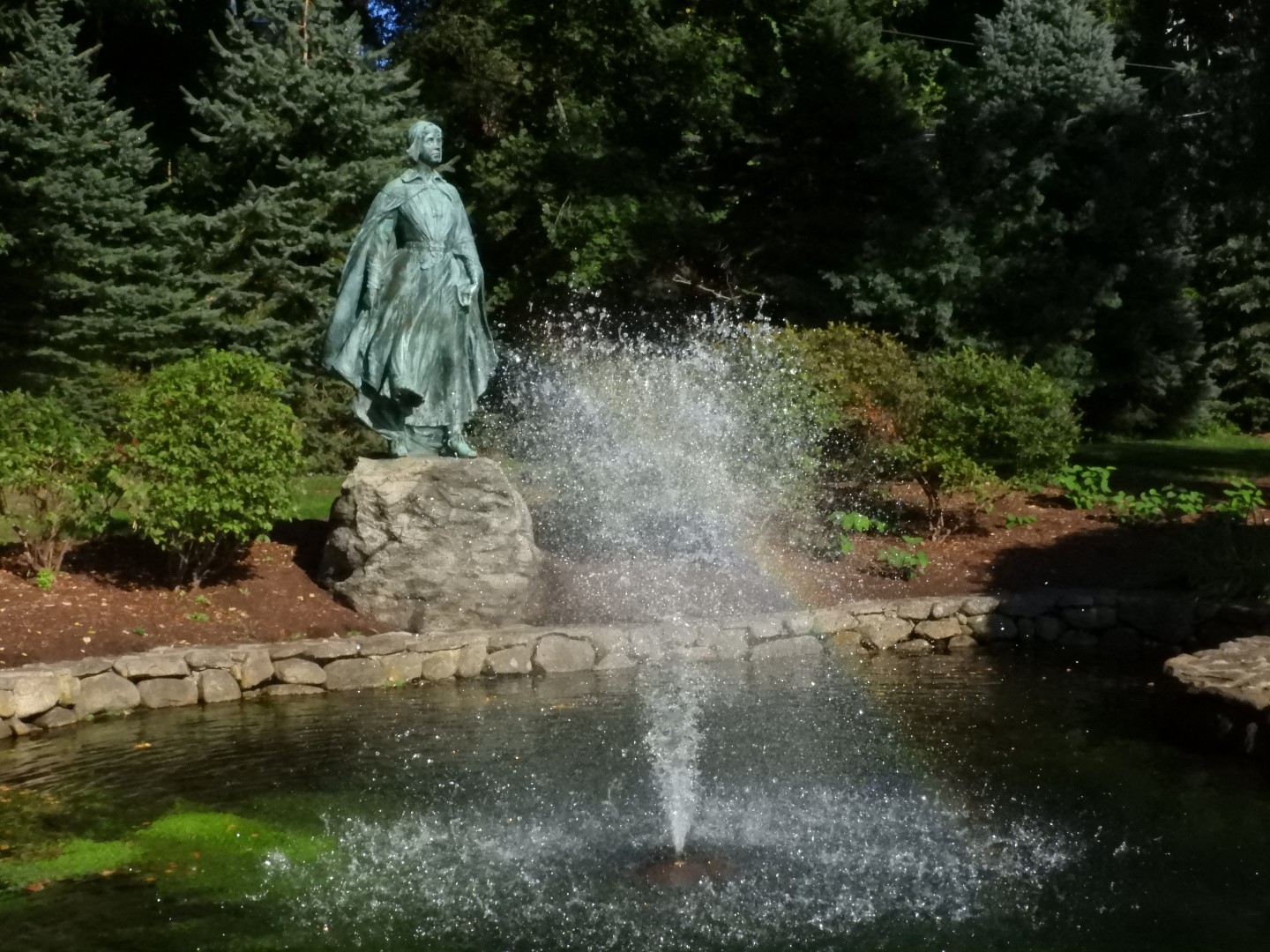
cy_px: 476
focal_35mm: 50
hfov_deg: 38.2
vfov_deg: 29.1
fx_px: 1834
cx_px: 635
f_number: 8
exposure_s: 1/3200
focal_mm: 9
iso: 1600
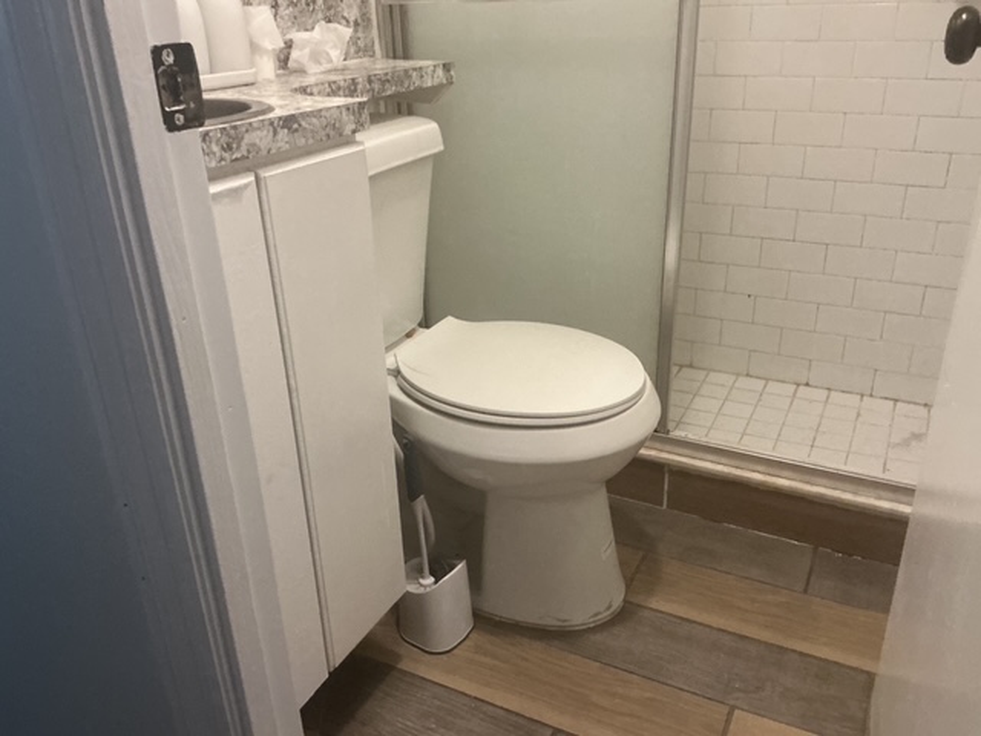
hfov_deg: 61.7
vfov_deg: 48.2
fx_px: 822
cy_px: 368
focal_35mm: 29
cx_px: 490
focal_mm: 3
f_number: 1.8
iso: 320
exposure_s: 1/40
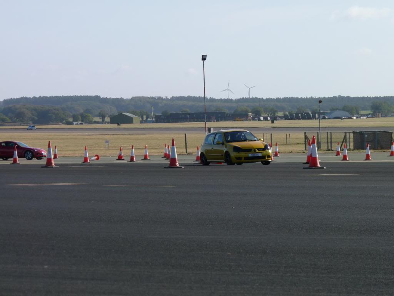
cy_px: 148
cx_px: 197
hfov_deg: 9.7
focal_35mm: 205
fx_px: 2333
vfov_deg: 7.2
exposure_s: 1/640
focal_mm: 36.4
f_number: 5
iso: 100
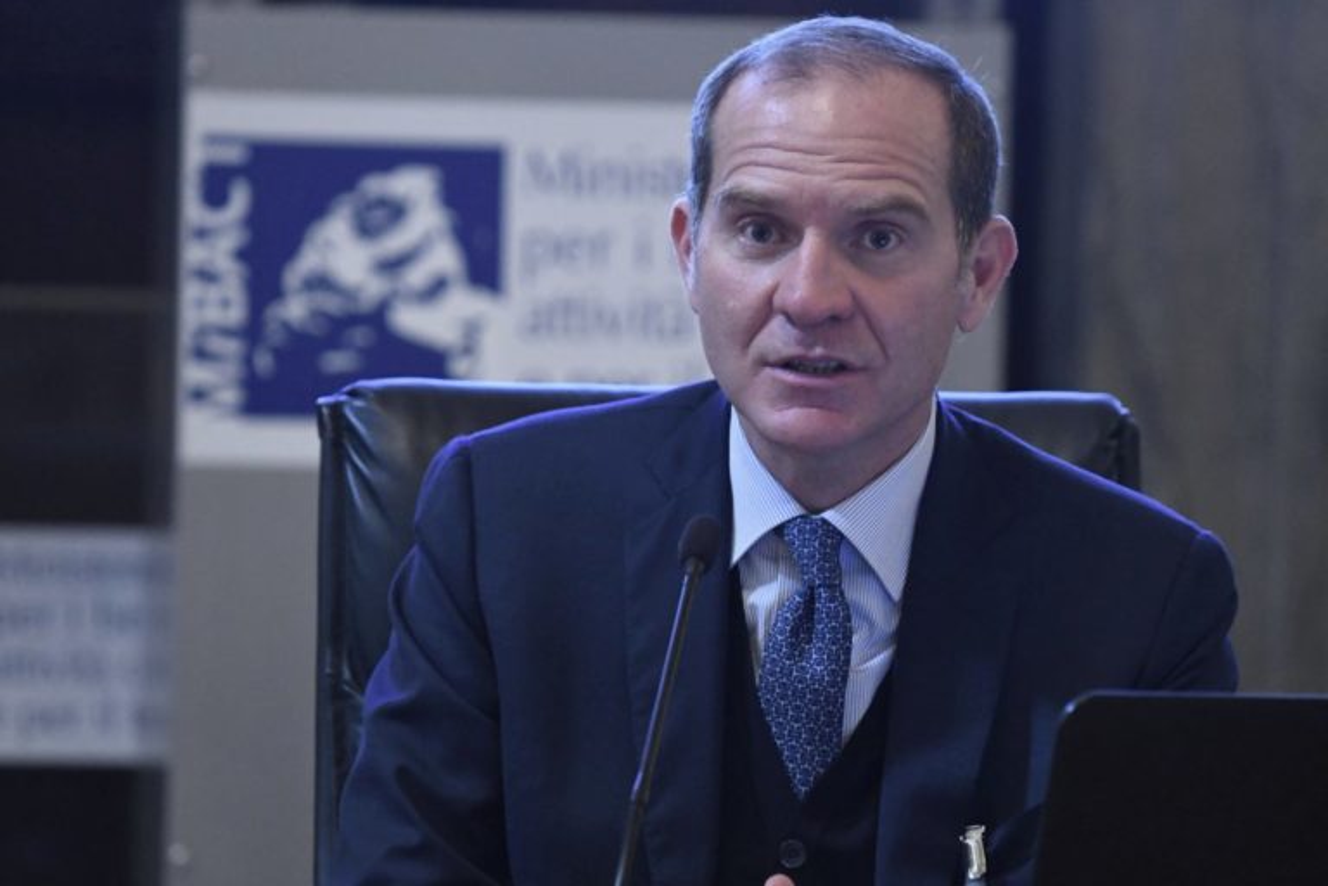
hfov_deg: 6.9
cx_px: 664
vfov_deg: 4.6
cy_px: 443
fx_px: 11066
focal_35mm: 300
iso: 6400
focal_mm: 200
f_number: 4.5
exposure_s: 1/125
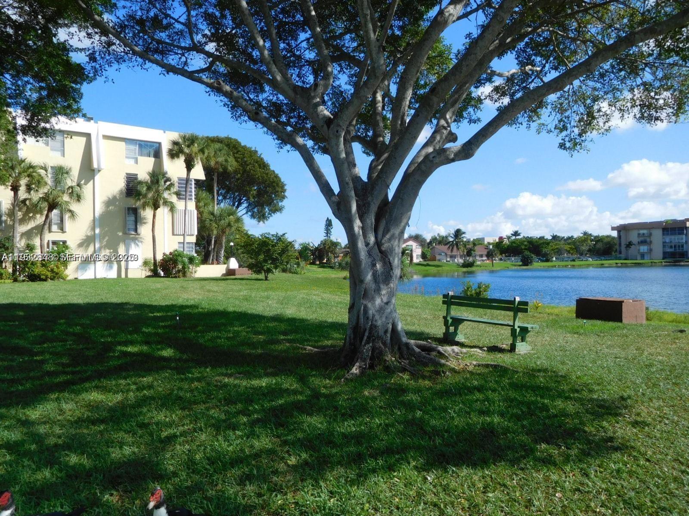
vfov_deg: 54.9
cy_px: 258
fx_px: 498
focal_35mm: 25
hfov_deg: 69.4
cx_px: 344
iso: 125
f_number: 3.4
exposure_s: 1/1250
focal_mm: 4.5
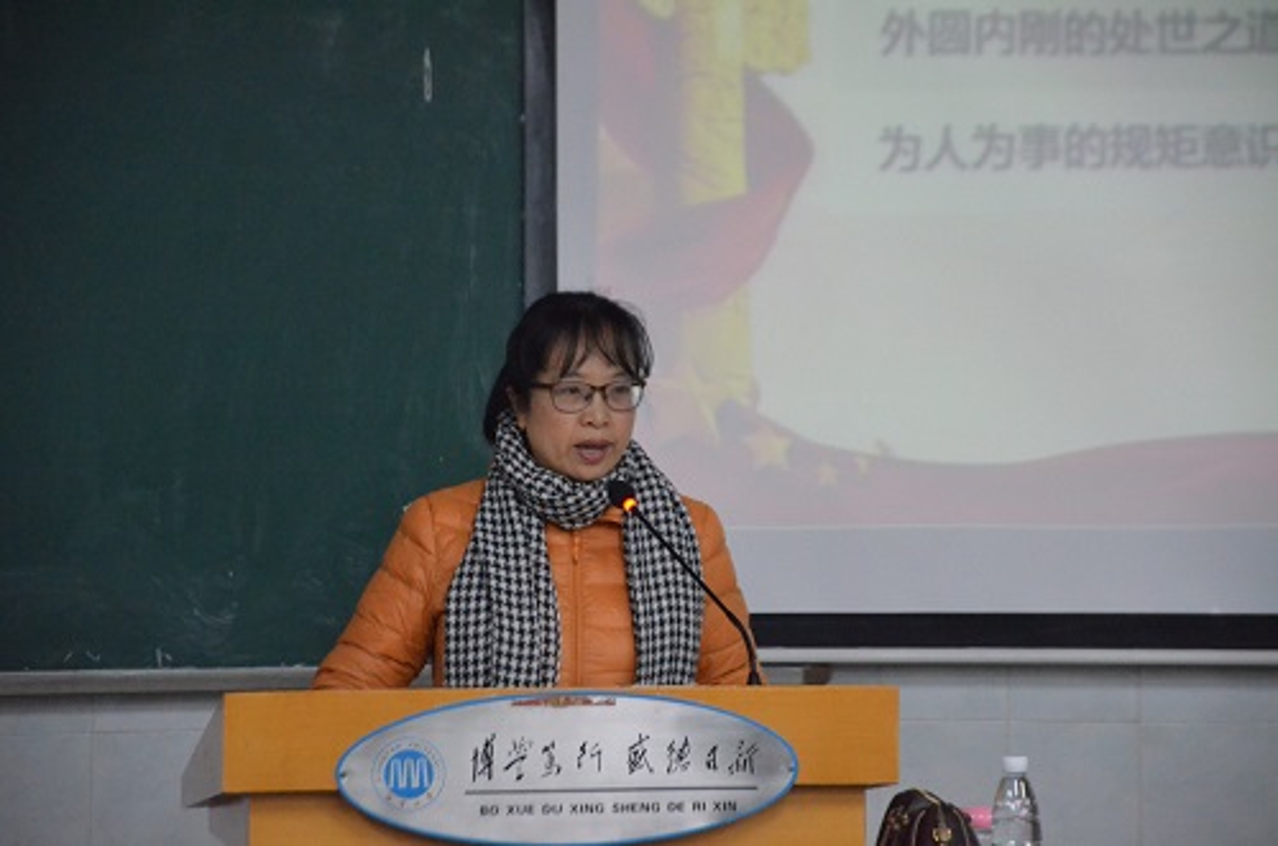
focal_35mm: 210
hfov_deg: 9.8
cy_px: 423
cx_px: 639
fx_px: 7438
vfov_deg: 6.5
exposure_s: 1/125
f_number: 5.6
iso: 5000
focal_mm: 140
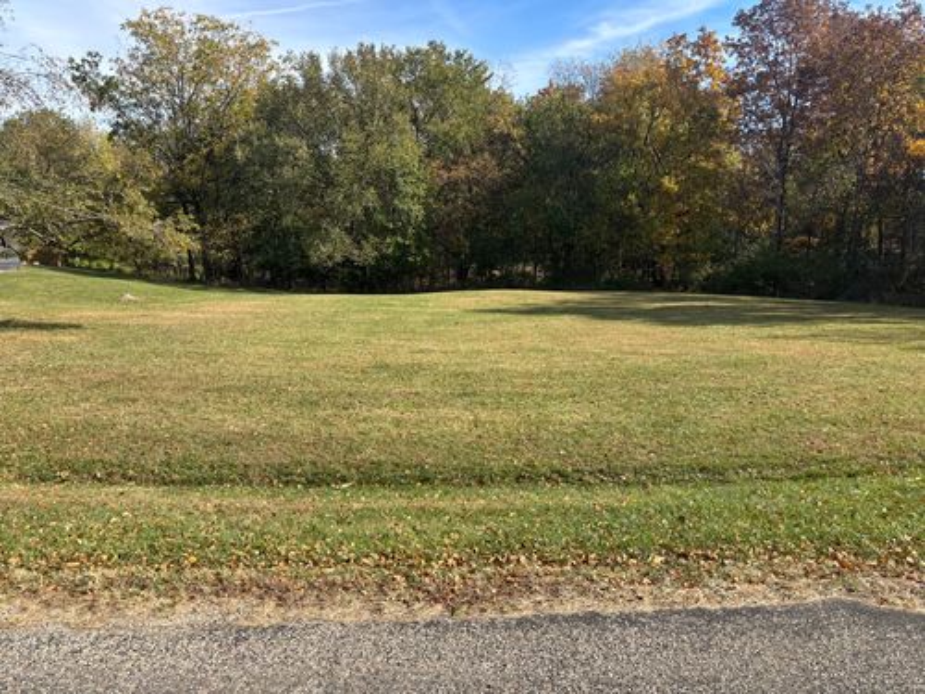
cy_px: 347
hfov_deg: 67.3
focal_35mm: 26
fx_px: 695
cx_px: 462
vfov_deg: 53.1
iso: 50
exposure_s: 1/1812
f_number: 1.6
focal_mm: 5.96
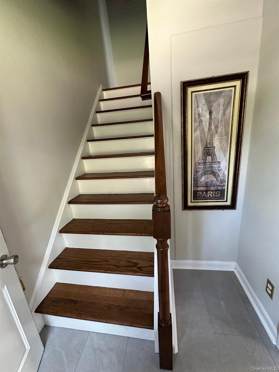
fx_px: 150
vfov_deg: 102.1
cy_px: 186
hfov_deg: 85.7
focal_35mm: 14
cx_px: 140
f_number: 2.2
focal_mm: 2.22
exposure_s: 1/60
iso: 400
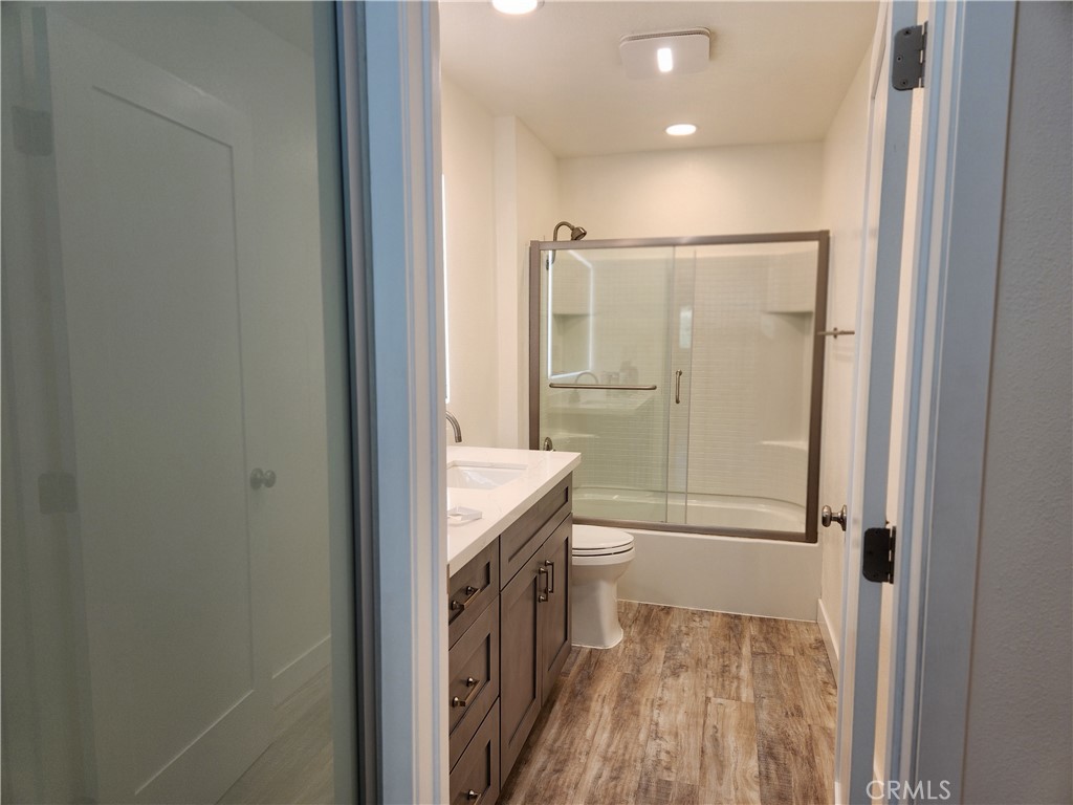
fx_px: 713
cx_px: 536
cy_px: 402
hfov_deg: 73.9
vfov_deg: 58.9
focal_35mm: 23
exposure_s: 1/120
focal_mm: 5.4
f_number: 1.8
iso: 50
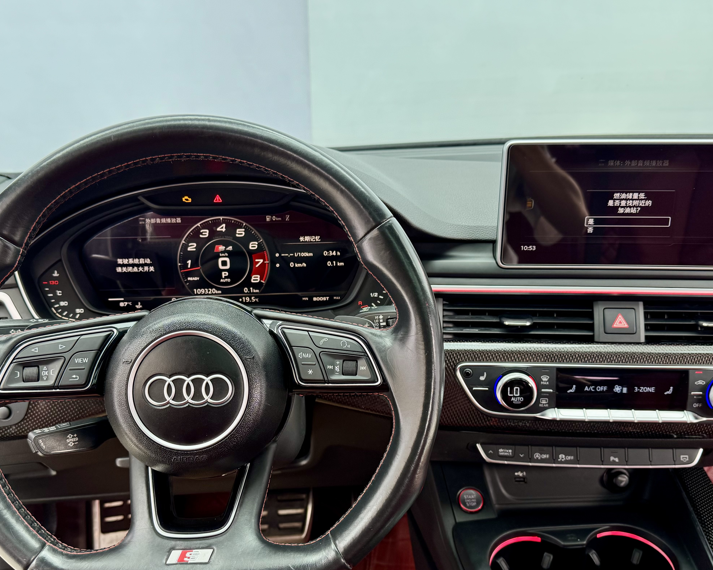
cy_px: 324
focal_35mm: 34
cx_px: 331
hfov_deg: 52.8
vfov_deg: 43.3
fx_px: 717
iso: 80
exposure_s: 1/100
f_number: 1.78
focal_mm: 6.76
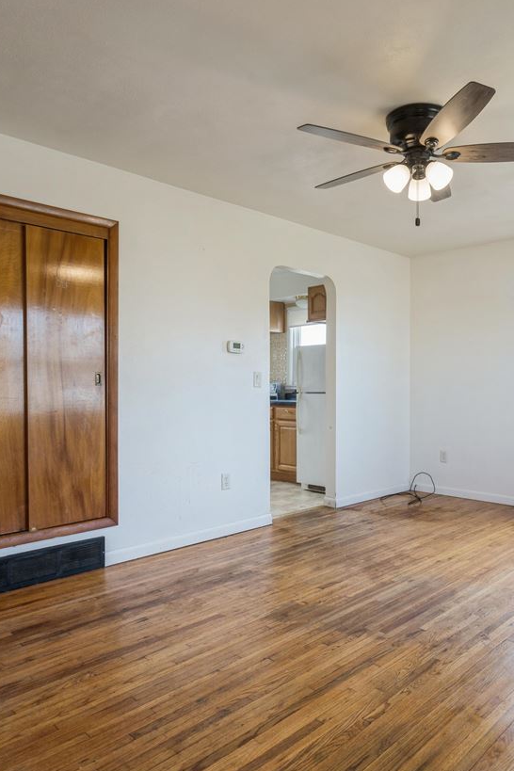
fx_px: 535
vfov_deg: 71.5
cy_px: 381
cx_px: 333
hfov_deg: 50.6
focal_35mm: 25
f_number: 8
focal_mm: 16
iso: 400
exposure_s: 1/60
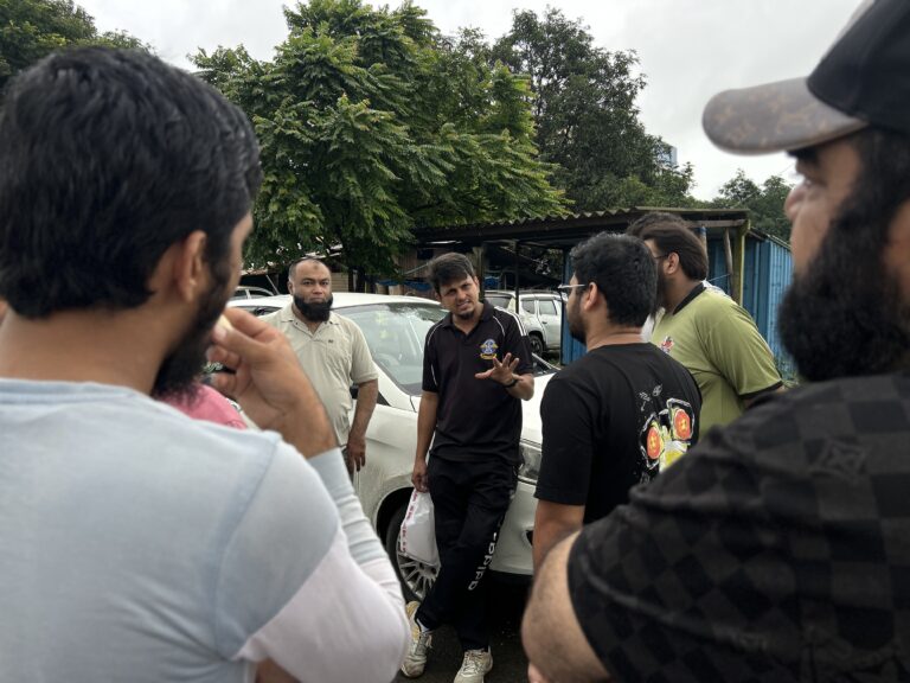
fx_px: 683
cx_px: 455
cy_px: 342
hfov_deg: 67.3
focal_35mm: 26
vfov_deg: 53.1
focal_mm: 5.7
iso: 50
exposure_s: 1/1079
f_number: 1.5
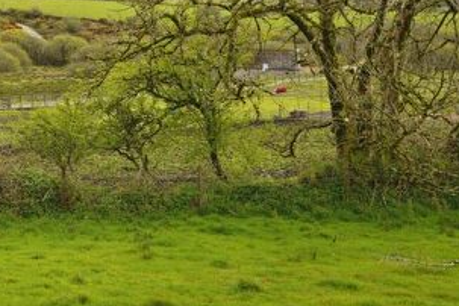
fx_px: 1033
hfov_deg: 23.9
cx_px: -8
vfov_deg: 16.5
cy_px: 7
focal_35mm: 81
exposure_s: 1/1000
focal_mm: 35
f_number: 9
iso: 800
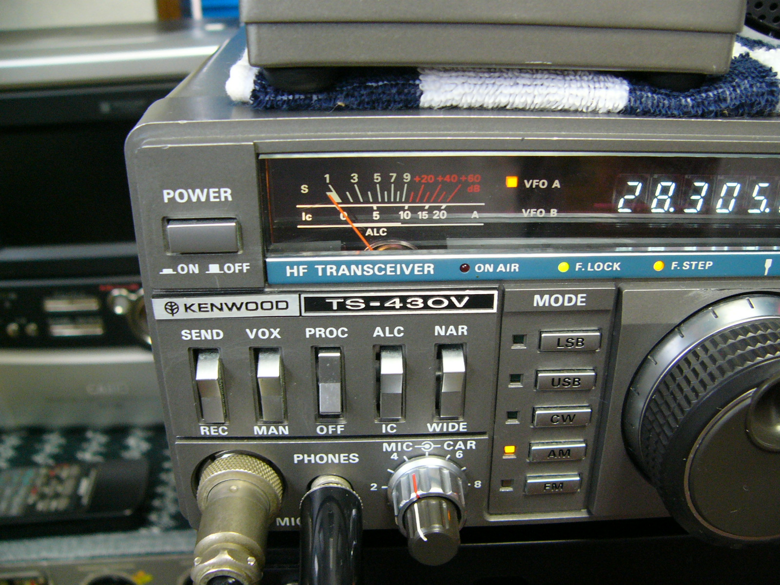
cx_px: 390
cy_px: 292
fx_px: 811
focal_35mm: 36
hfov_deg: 51.4
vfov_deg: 39.7
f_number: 2.8
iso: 200
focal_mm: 6
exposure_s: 1/10
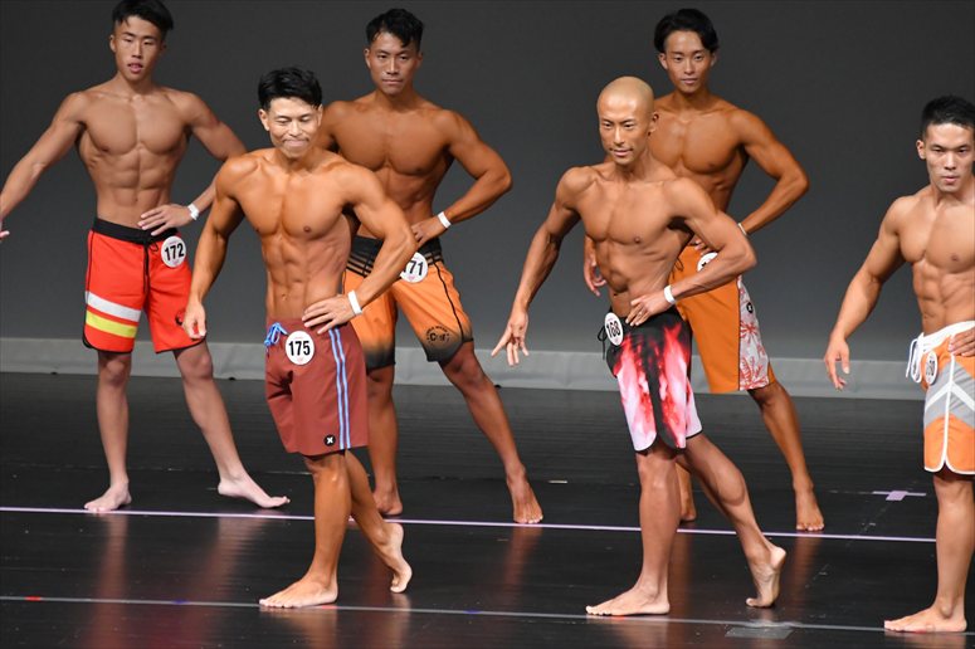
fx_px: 10151
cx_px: 488
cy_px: 324
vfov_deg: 3.7
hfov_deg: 5.5
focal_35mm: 375
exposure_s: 1/400
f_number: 5.6
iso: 4000
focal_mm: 250
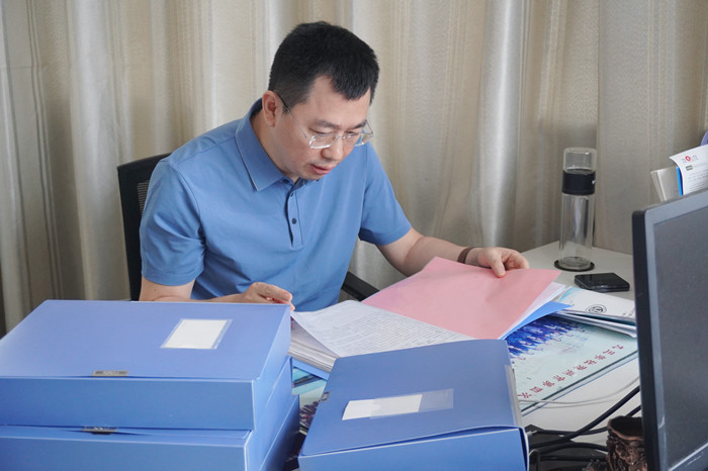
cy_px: 236
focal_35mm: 46
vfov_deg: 28.9
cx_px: 354
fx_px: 914
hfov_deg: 42.3
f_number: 5
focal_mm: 31
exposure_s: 1/160
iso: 1250
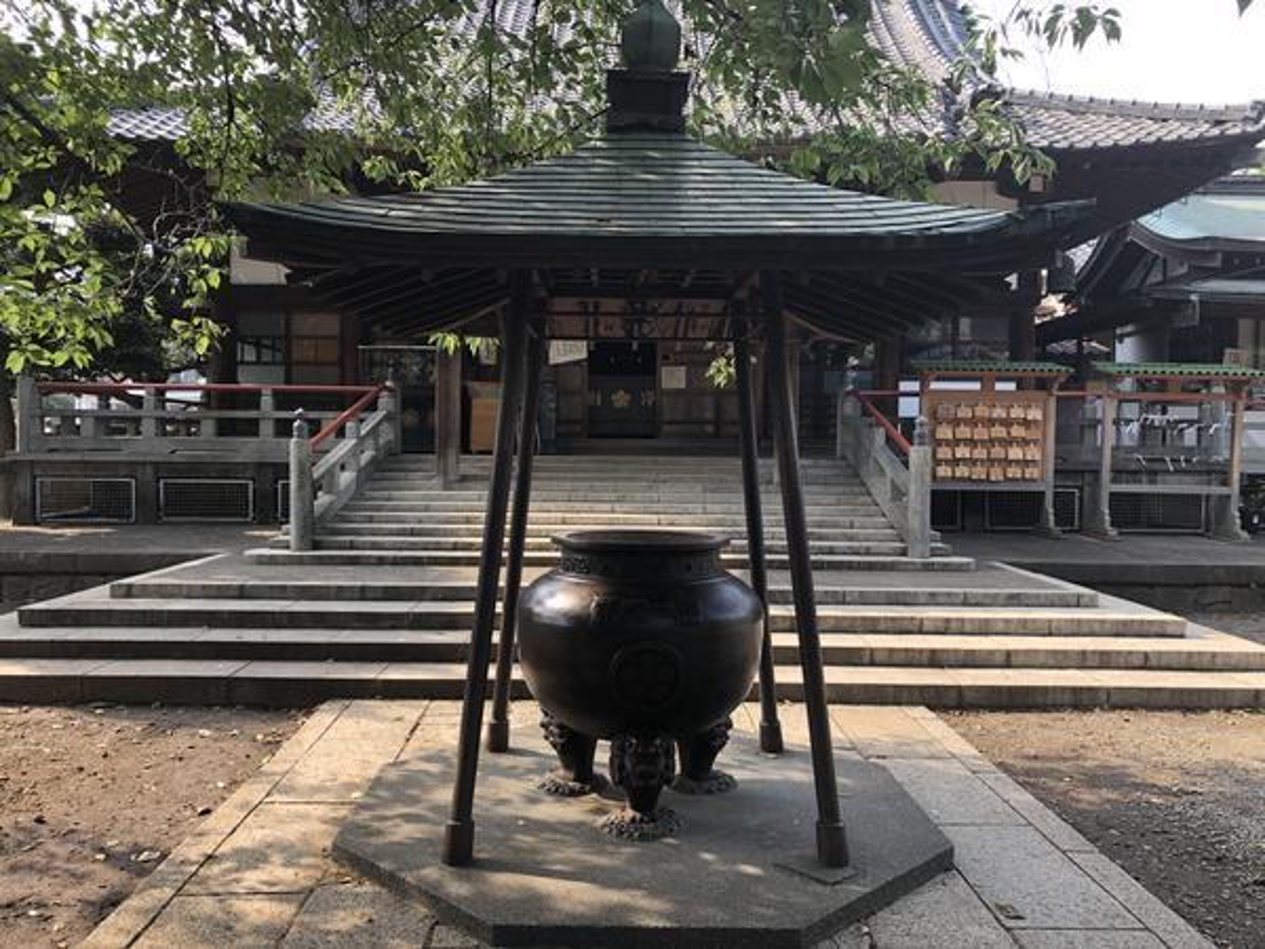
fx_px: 1023
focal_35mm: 28
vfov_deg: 49.7
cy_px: 474
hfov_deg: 63.4
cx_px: 632
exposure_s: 1/158
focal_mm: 3.99
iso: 20
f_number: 1.8
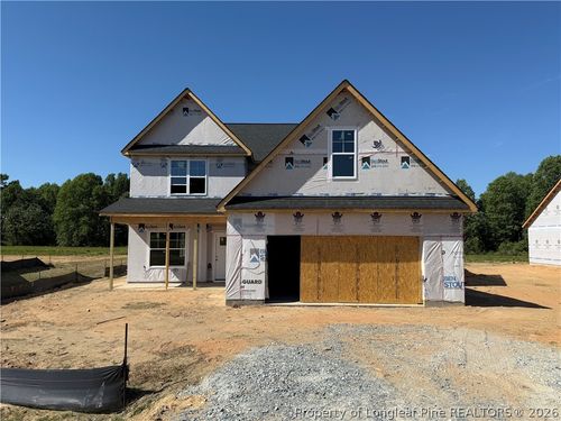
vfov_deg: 56.8
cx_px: 280
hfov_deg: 71.6
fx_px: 389
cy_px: 210
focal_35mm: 24
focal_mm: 6.76
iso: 80
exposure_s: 1/6173
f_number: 1.78
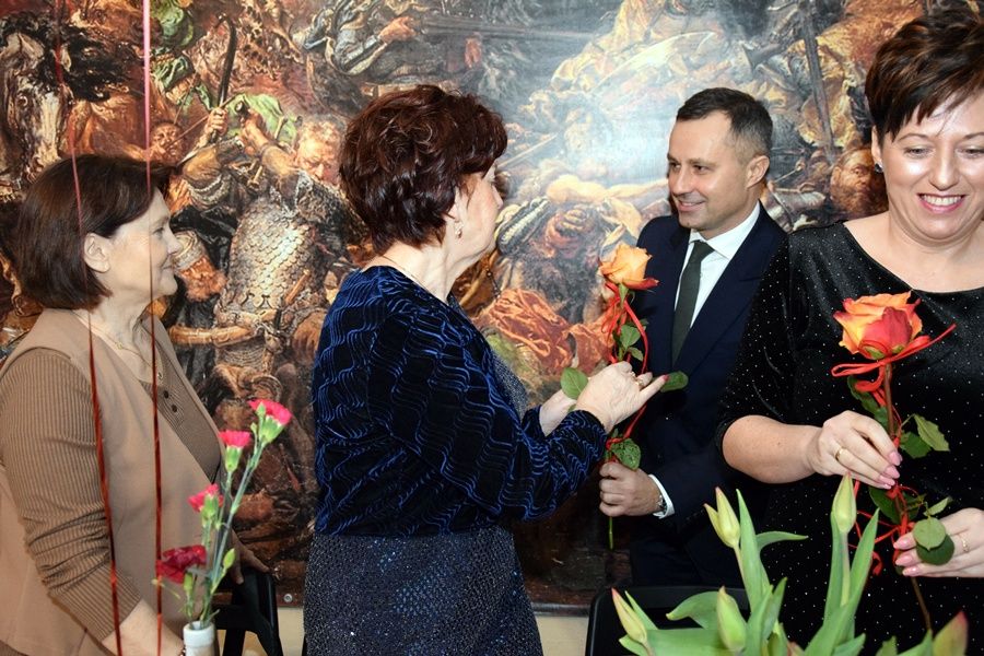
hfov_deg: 46.4
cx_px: 492
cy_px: 328
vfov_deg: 31.9
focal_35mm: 42
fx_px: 1148
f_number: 4
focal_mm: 28
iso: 3200
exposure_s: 1/60
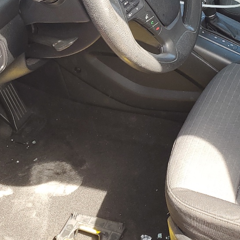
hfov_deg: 25.2
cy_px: 69
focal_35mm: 67
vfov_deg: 25.5
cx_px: 200
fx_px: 526
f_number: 1.5
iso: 50
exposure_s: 1/222
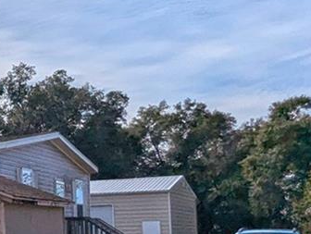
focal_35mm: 76
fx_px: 684
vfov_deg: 19.2
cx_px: -165
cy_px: 192
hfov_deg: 21.3
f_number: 2.2
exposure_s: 1/8475
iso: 41
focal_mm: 2.35
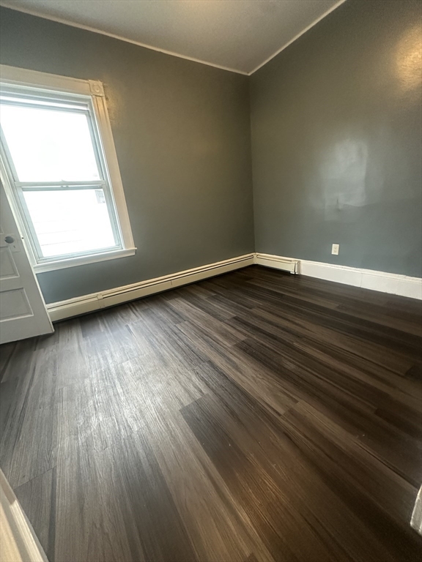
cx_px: 211
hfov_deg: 85.7
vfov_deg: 102.1
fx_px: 228
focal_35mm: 14
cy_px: 281
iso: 640
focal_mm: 2.22
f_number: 2.2
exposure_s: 1/60
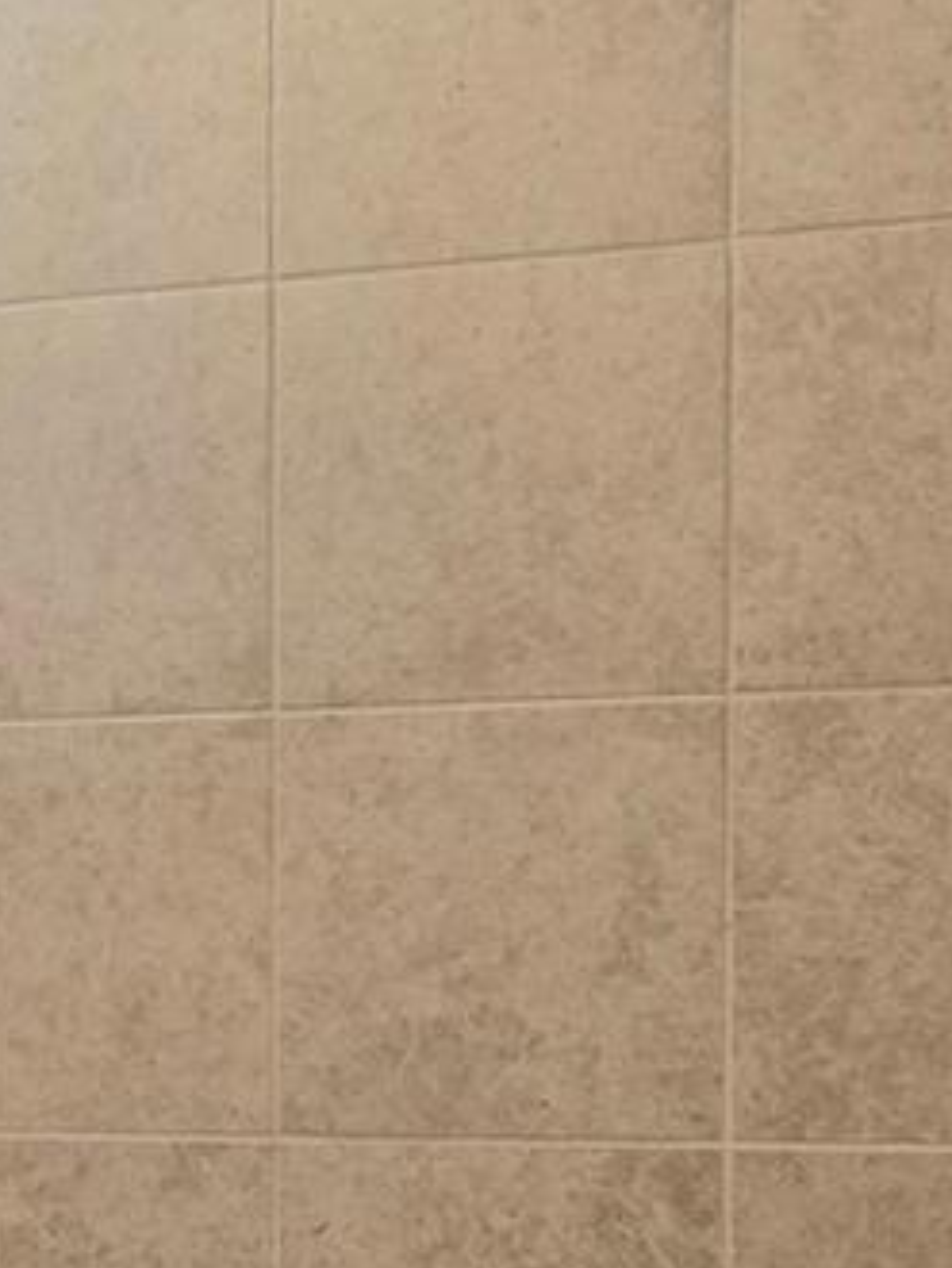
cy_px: 1034
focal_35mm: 107
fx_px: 3919
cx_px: -637
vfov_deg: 18.2
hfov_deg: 12.8
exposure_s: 1/120
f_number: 1.7
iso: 100
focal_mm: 6.3
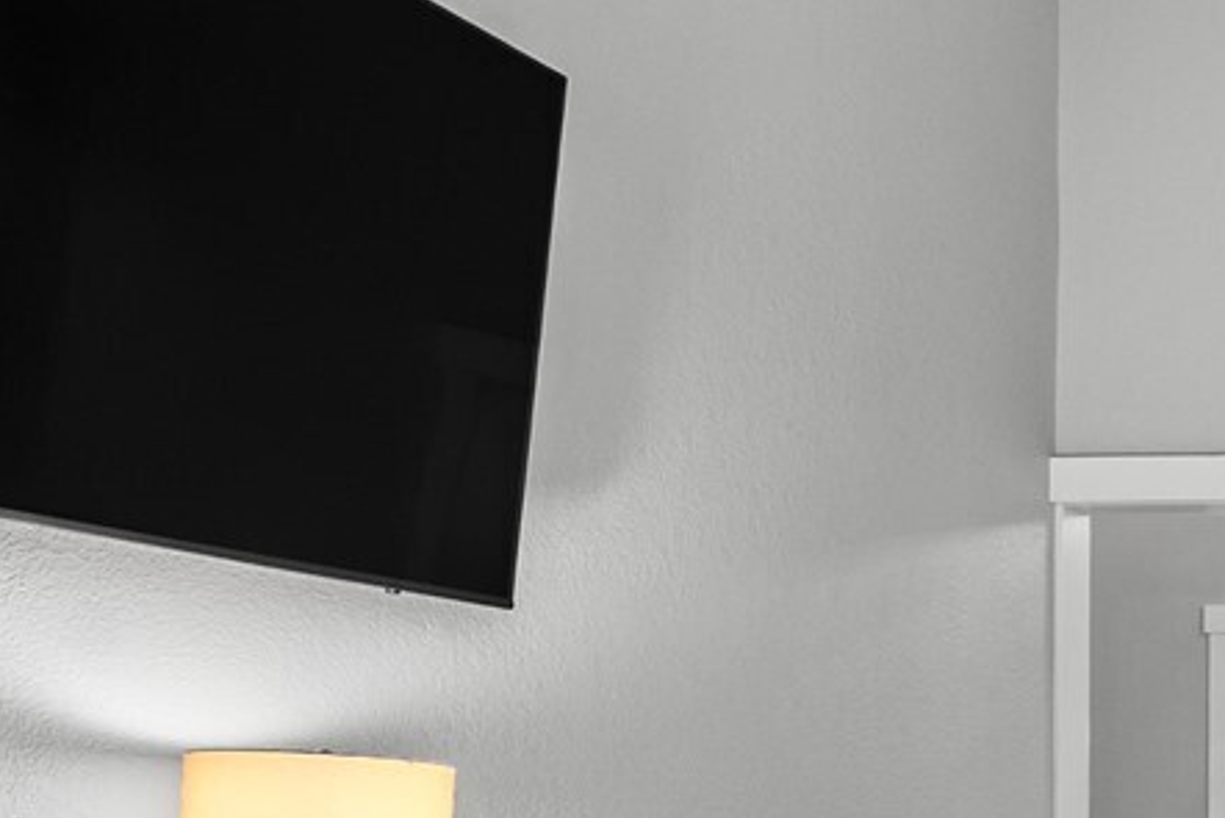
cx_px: 1965
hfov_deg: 26.2
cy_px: 790
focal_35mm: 46
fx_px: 1566
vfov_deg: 27.8
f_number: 6.7
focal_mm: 12
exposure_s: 1/4
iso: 1000
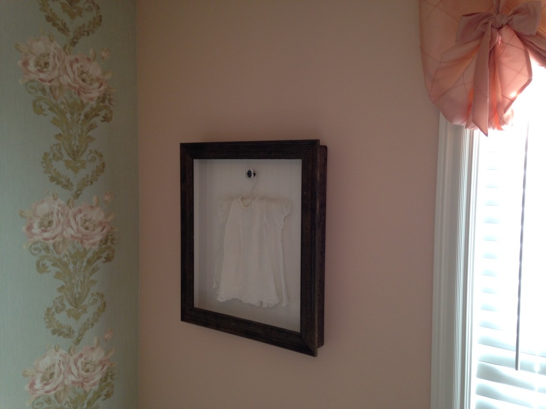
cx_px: 273
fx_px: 521
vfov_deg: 42.9
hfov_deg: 55.4
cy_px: 204
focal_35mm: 33
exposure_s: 1/30
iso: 64
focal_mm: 4.12
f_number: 2.4
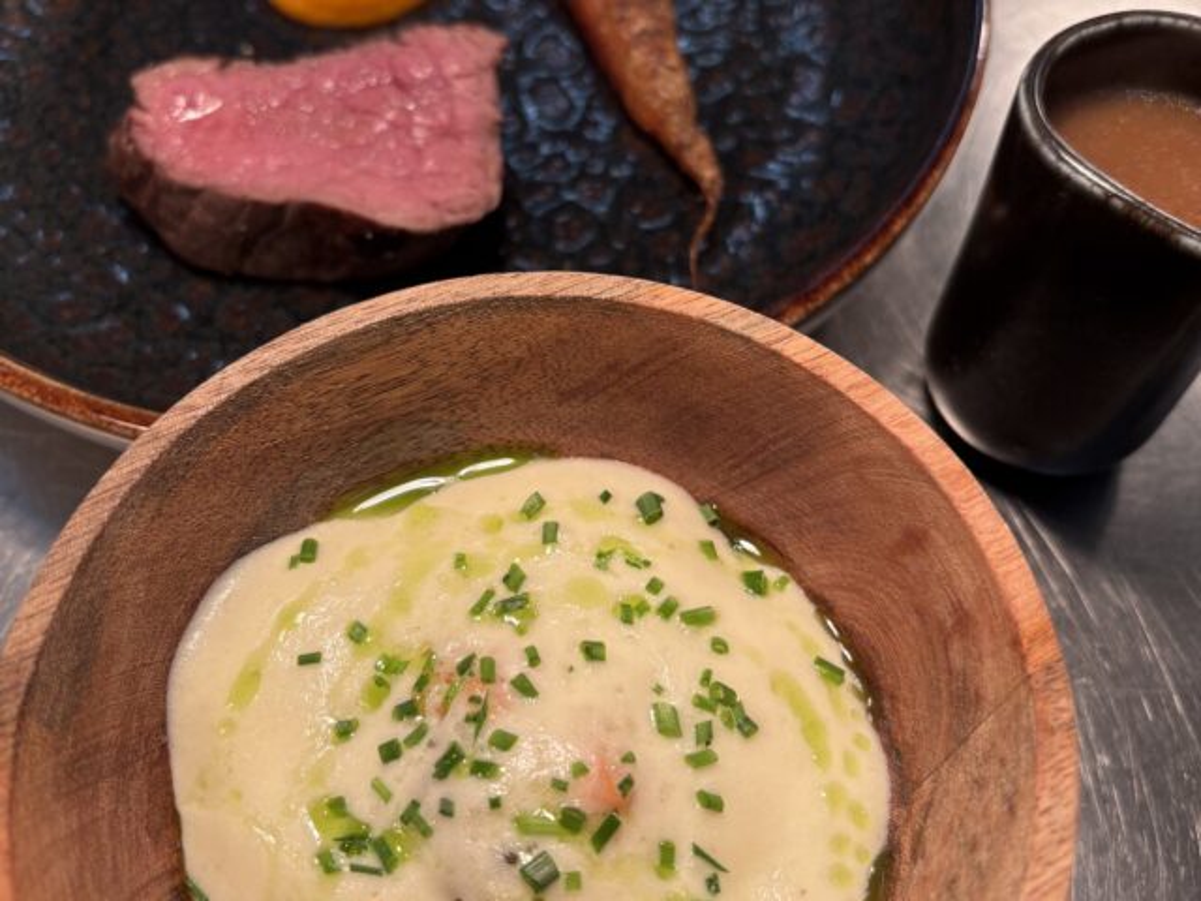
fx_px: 902
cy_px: 450
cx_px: 600
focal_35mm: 26
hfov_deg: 67.3
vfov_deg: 53.1
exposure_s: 1/264
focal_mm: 5.96
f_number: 1.6
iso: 40
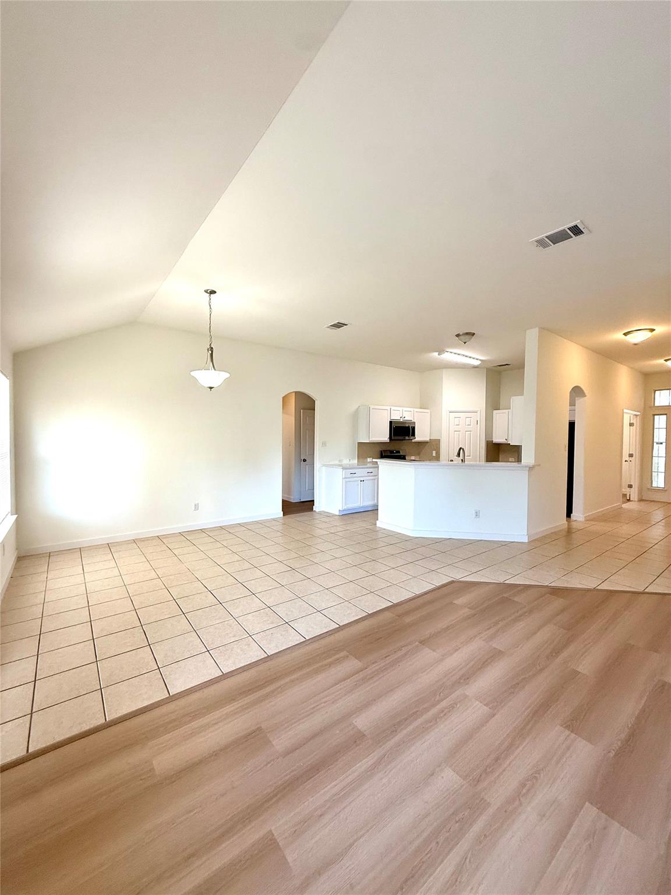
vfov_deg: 102.1
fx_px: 362
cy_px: 448
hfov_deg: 85.7
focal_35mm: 14
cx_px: 336
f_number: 2.2
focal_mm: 2.22
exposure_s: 1/120
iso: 160
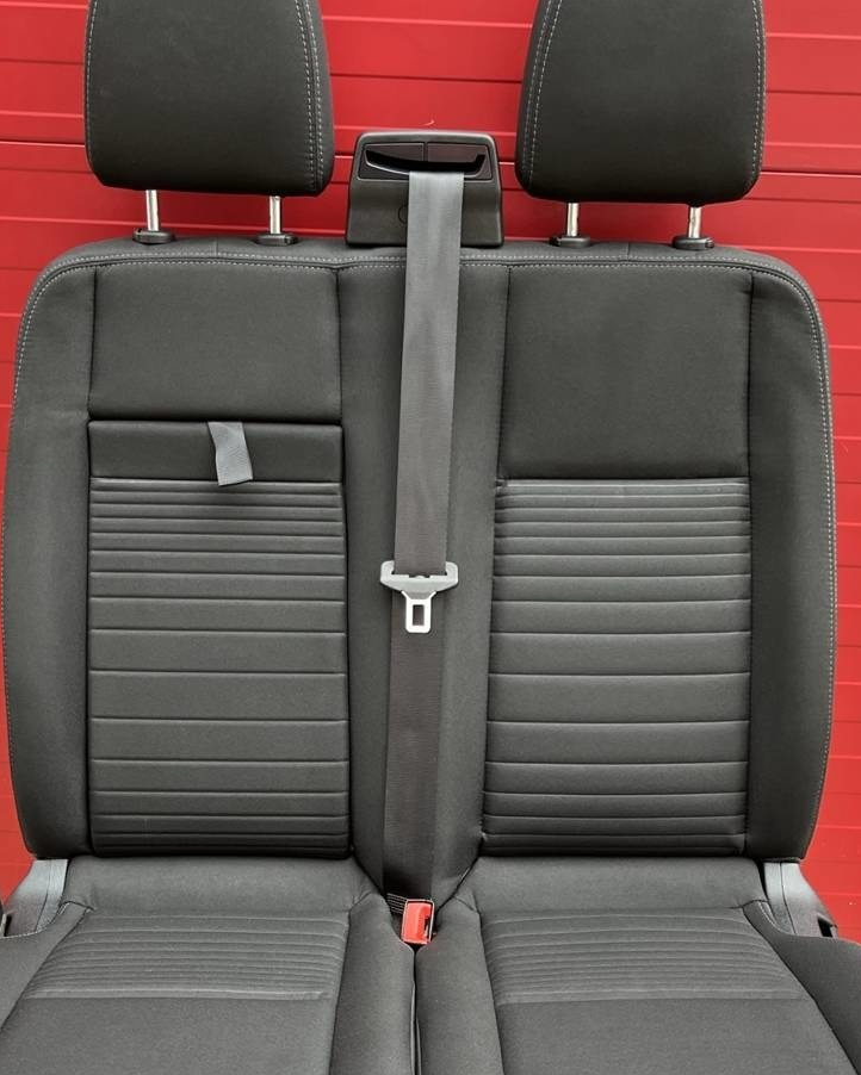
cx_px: 428
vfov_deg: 40.6
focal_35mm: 45
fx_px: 1433
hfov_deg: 33.4
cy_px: 723
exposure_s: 1/121
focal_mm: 5.1
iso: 125
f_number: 1.6
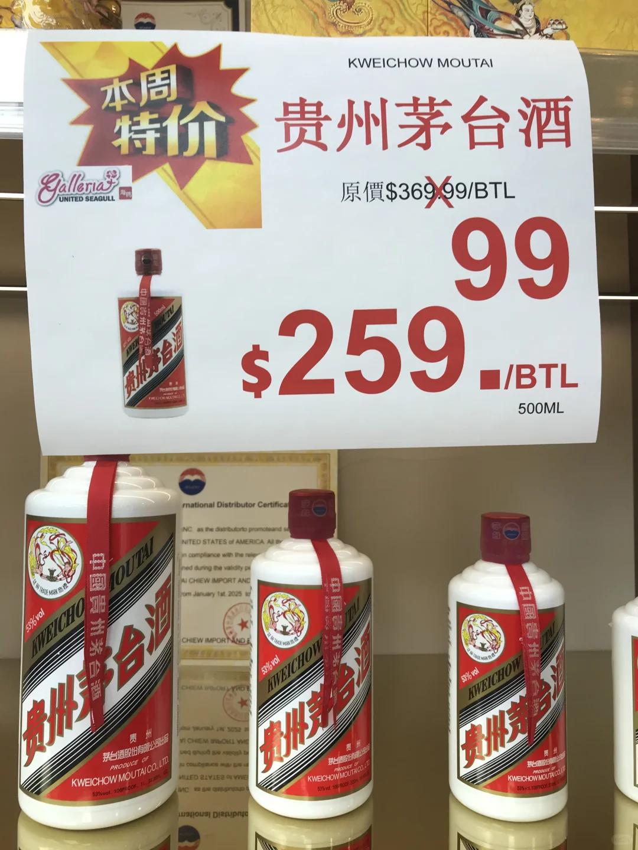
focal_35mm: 28
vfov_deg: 63.4
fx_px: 688
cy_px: 425
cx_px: 319
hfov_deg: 49.7
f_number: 1.8
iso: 32
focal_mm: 3.99
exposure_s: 1/60
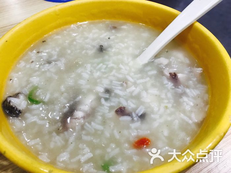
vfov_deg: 49.7
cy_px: 86
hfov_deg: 63.4
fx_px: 187
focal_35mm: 28
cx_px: 116
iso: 32
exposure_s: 1/31
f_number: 1.8
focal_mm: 3.99
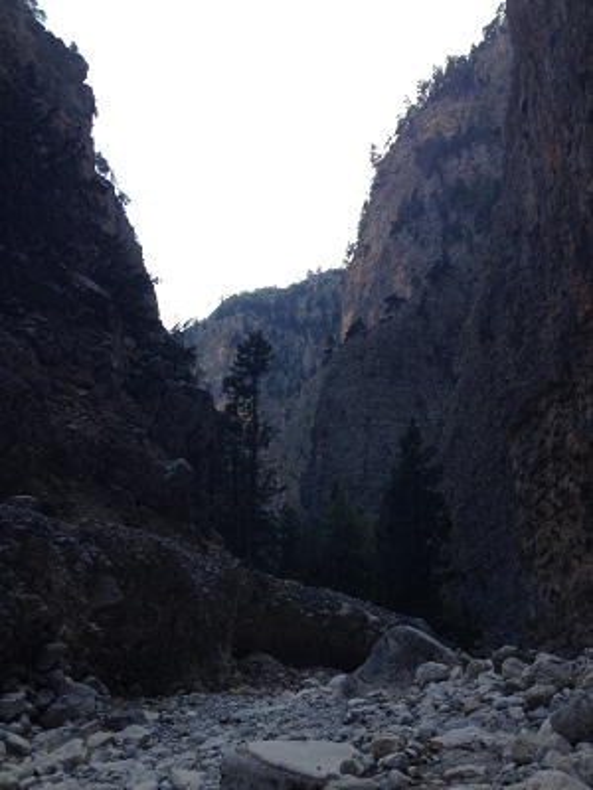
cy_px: 395
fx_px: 799
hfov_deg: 40.7
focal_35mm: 35
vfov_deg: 52.6
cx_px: 296
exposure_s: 1/231
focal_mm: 4.28
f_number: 2.4
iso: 50
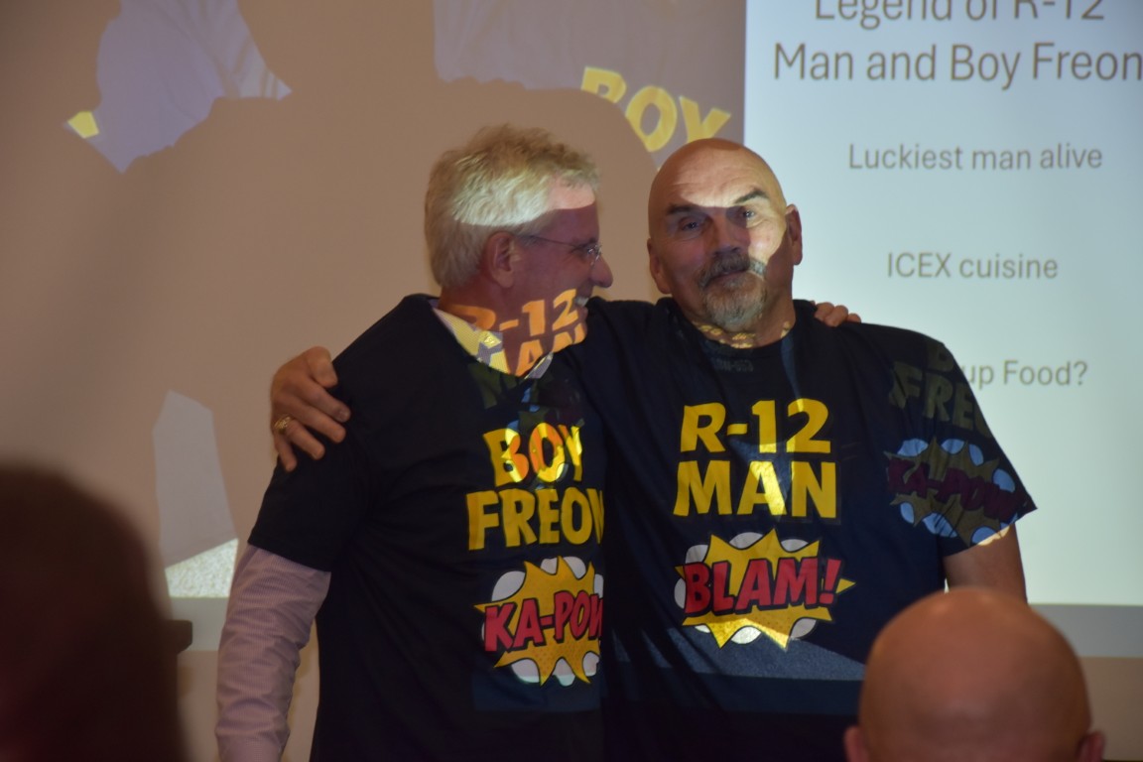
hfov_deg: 13.0
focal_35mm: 158
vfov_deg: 8.7
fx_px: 5000
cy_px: 381
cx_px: 572
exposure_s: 1/80
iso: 800
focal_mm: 105
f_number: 5.6
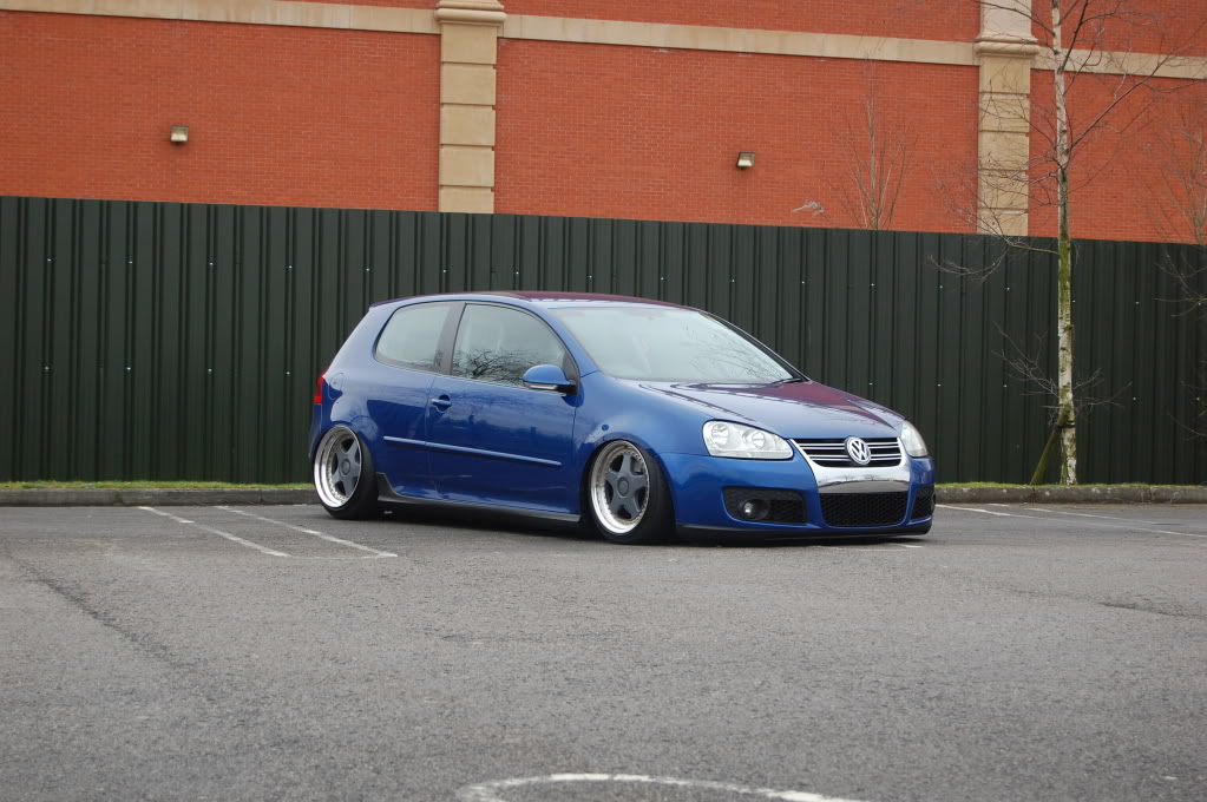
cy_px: 401
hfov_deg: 24.6
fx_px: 2763
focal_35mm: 82
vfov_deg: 16.5
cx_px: 604
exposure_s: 1/125
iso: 360
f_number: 5.6
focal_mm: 55
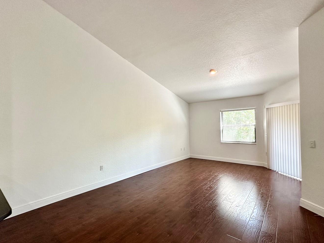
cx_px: 157
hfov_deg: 91.0
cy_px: 127
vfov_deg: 74.7
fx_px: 159
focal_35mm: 17
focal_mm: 2.22
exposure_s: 1/120
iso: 200
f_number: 2.2
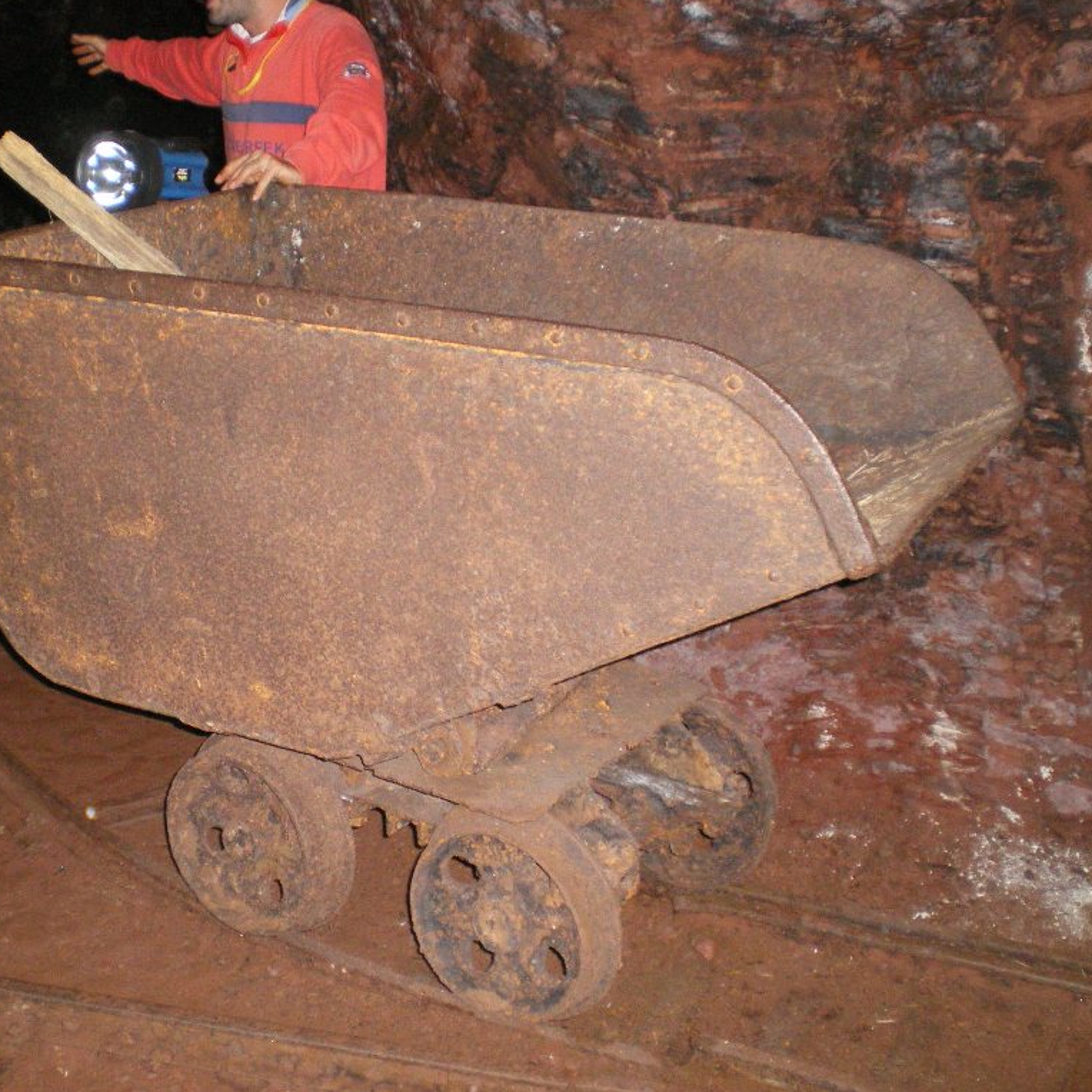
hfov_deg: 37.4
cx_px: 439
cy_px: 546
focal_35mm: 45
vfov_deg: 37.6
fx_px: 1606
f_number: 3.1
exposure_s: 1/50
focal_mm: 6.3
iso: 400
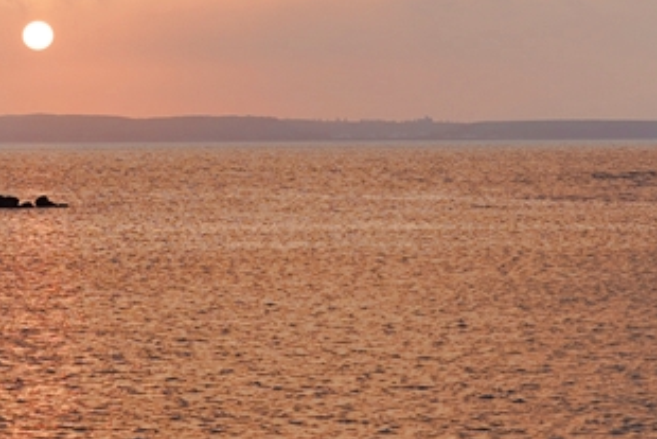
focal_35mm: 161
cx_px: 214
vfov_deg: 8.4
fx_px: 2939
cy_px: -160
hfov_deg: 12.7
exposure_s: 1/320
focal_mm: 39
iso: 100
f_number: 5.6
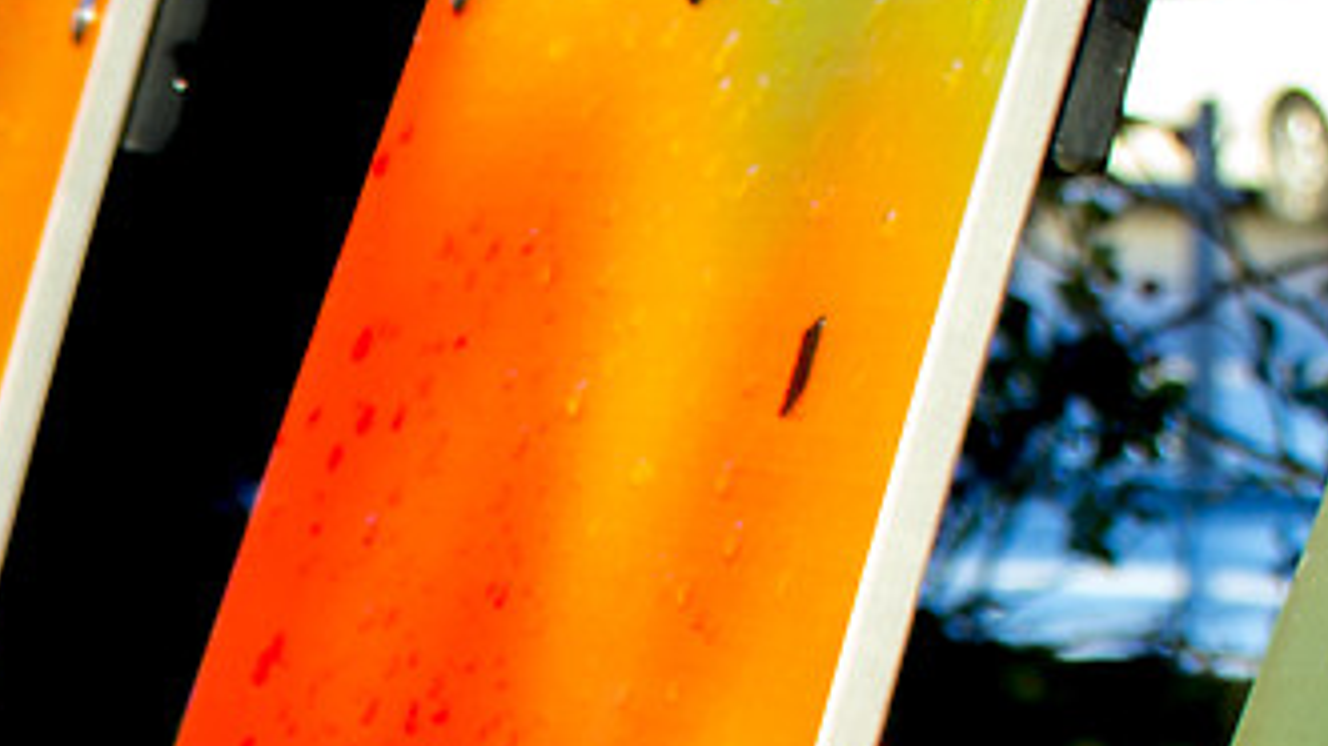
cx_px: -1440
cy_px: 2304
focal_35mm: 296
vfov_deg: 4.0
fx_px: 10421
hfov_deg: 7.0
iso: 100
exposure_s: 1/40
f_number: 8
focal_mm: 26
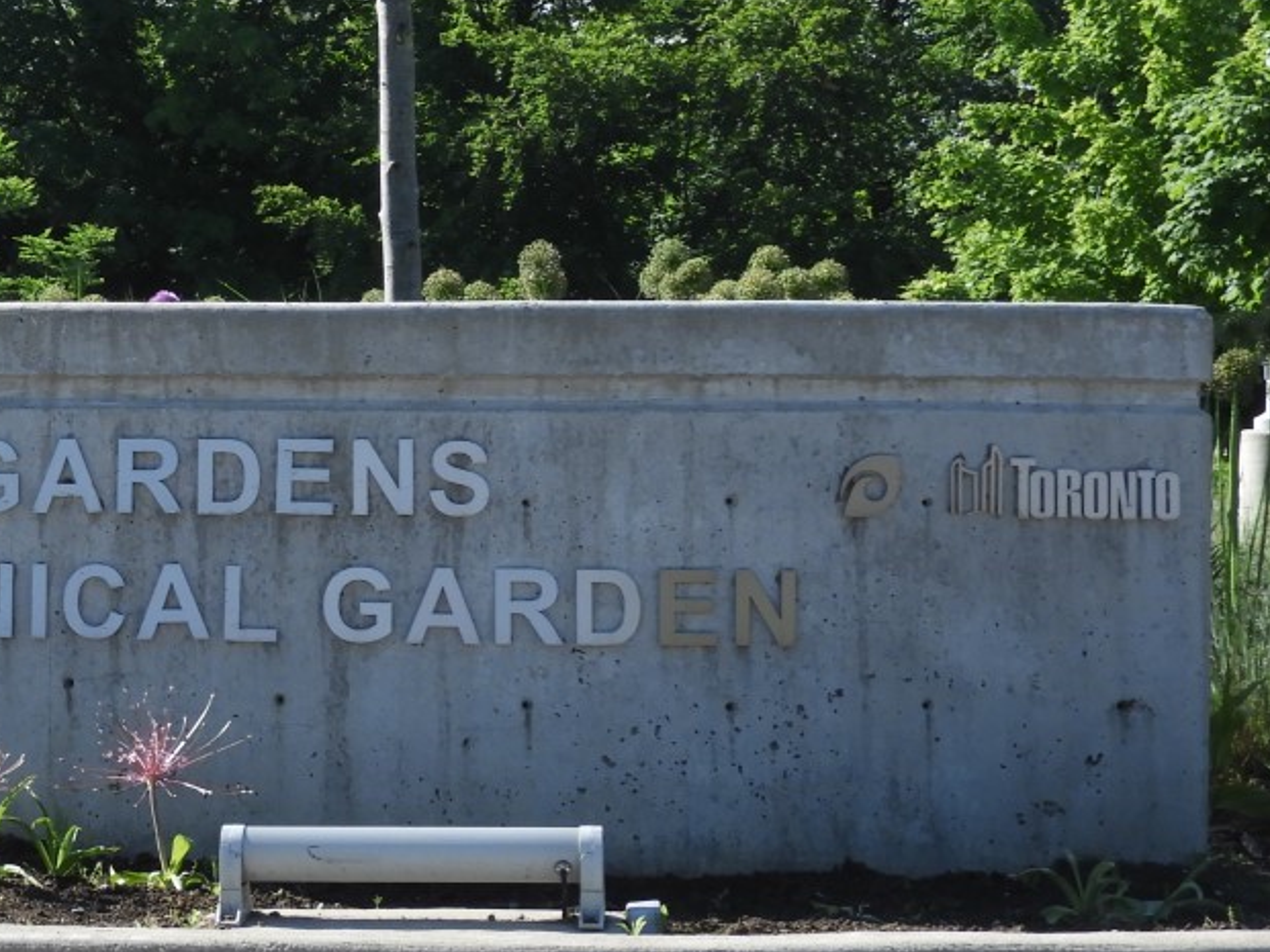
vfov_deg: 12.8
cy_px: 398
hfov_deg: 16.7
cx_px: 133
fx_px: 4257
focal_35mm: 116
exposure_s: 1/500
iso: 100
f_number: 4
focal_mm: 9
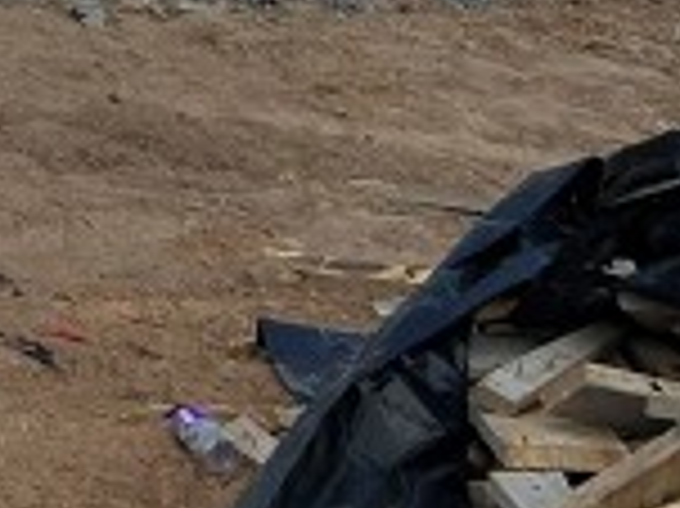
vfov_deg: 7.8
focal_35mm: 176
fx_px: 3455
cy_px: -697
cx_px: -734
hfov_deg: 10.3
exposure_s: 1/4831
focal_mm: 5.7
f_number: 1.5
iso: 50
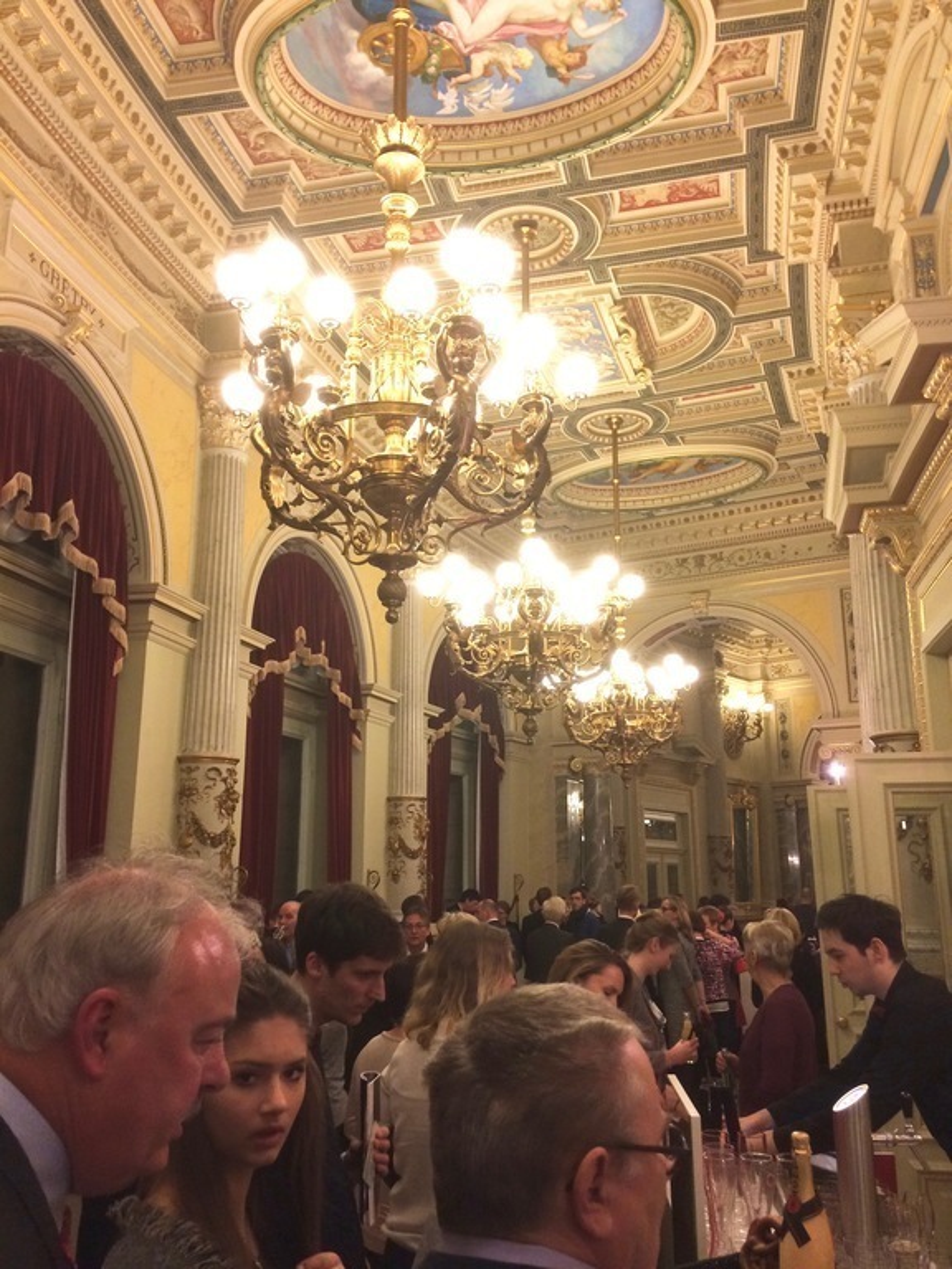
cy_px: 634
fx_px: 1063
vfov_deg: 61.7
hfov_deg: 48.2
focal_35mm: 29
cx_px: 476
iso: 80
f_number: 2.2
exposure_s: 1/33
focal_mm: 4.15
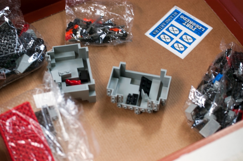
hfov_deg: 22.6
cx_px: 122
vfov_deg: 15.2
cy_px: 80
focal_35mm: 90
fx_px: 607
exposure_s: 1/60
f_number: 3.5
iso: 320
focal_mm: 60
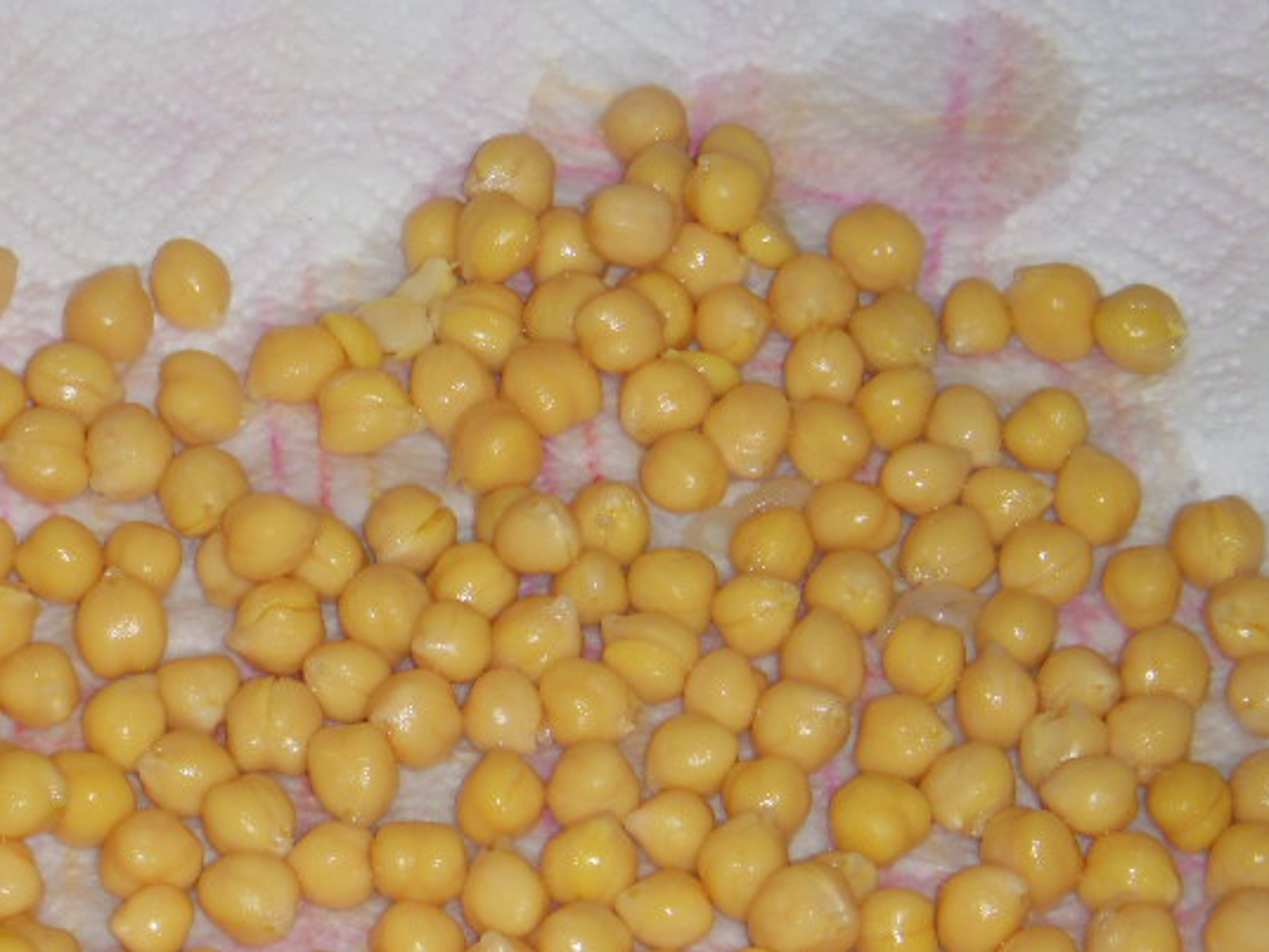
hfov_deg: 15.6
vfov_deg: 11.7
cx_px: 388
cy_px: 753
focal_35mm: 126
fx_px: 4619
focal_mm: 11
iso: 100
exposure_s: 1/50
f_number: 3.7
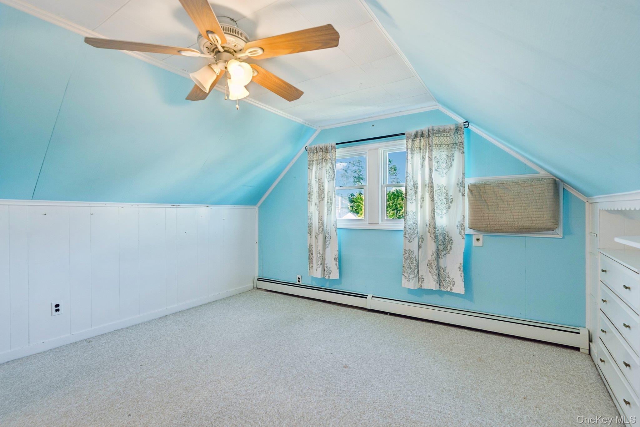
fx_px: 284
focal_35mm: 16
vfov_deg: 73.7
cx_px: 320
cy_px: 214
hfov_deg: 96.7
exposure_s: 1/10
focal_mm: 16
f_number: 8
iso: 200
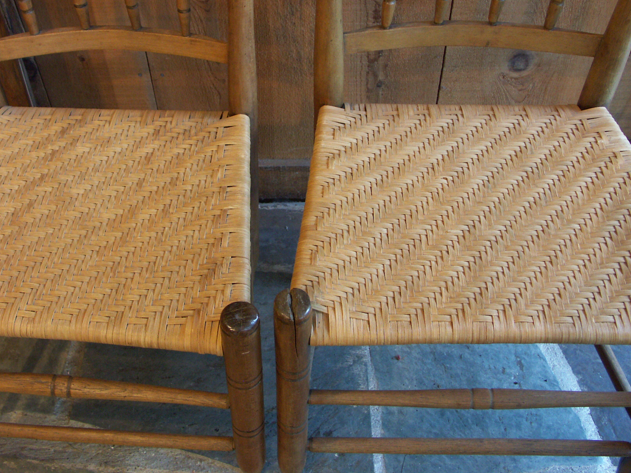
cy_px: 196
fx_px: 693
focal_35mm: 38
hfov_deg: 48.9
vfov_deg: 37.6
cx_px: 277
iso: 200
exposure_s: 1/10
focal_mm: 8.27
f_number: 2.8
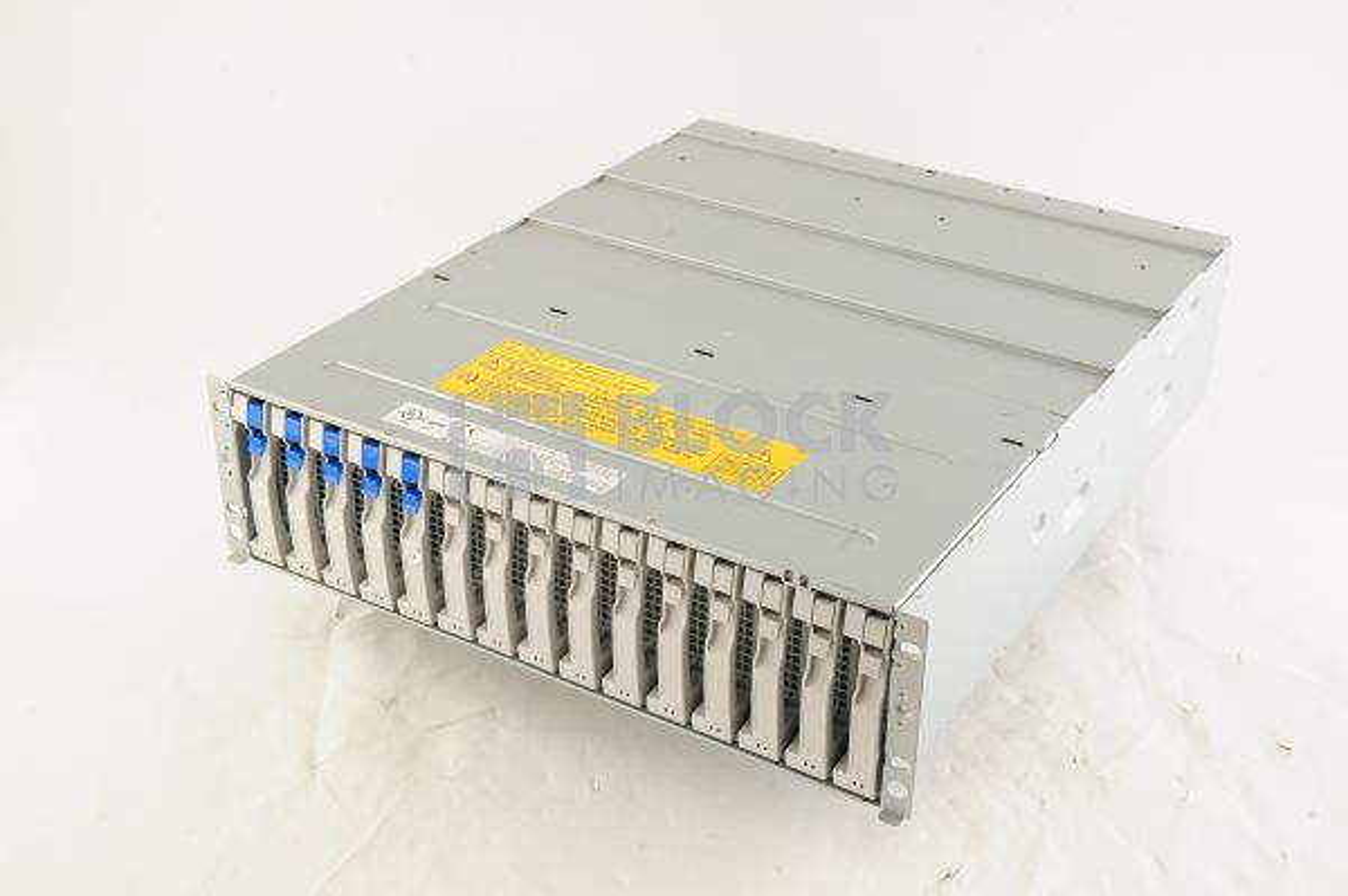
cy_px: 448
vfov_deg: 26.9
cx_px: 674
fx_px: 1871
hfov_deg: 39.6
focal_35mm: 50
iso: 1600
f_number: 10
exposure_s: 1/125
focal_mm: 50
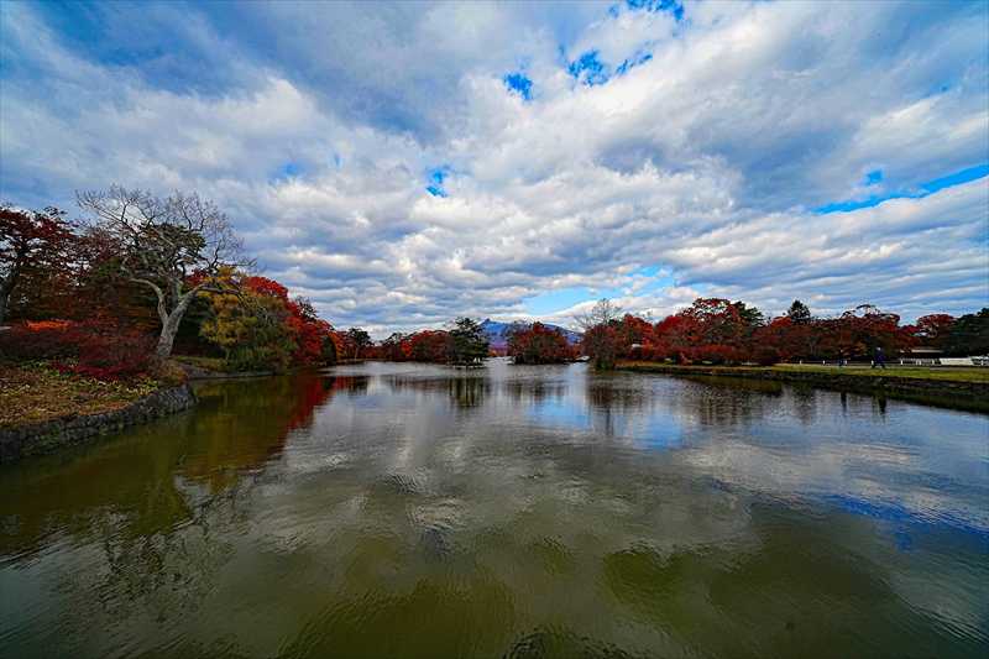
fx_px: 330
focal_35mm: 12
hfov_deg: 112.6
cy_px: 330
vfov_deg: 90.0
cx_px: 494
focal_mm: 12
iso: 100
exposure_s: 1/250
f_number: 8
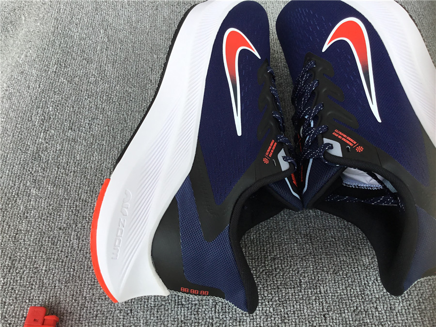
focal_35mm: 31
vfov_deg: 45.4
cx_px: 218
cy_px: 164
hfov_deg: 58.4
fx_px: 390
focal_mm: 3.3
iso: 25
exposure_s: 1/342
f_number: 2.4
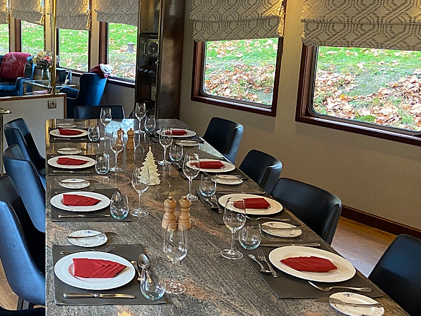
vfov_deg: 30.8
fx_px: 572
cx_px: 73
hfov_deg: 38.6
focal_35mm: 47
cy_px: 138
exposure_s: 1/50
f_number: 1.8
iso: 250
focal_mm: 4.25
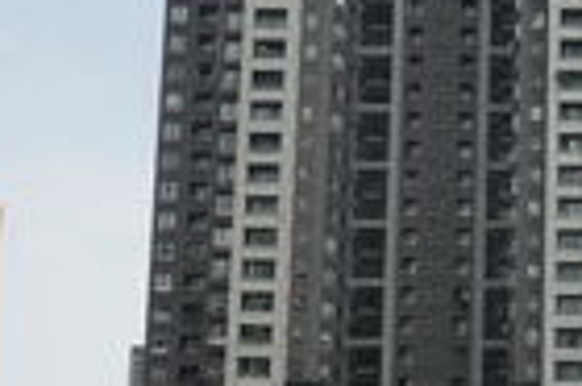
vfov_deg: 12.7
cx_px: 532
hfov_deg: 18.7
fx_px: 1735
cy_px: 230
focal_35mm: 107
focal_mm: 25
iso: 100
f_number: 8
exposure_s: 1/160
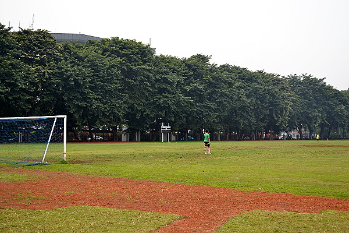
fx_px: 509
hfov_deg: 37.9
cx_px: 174
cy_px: 116
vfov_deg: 25.8
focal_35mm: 52
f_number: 5.6
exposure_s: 1/125
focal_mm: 35
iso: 125
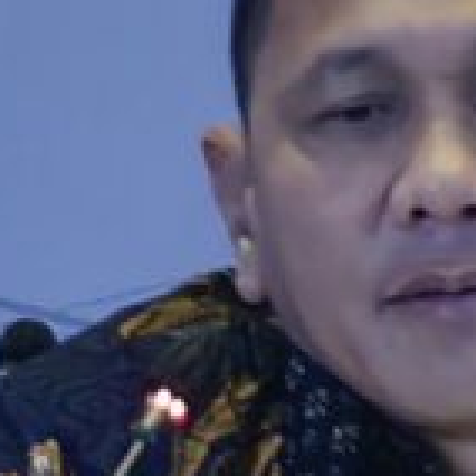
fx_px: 23476
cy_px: 188
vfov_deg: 1.2
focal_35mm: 1509
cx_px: 285
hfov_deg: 1.2
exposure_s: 1/49.9
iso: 400
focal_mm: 16.85
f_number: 3.5
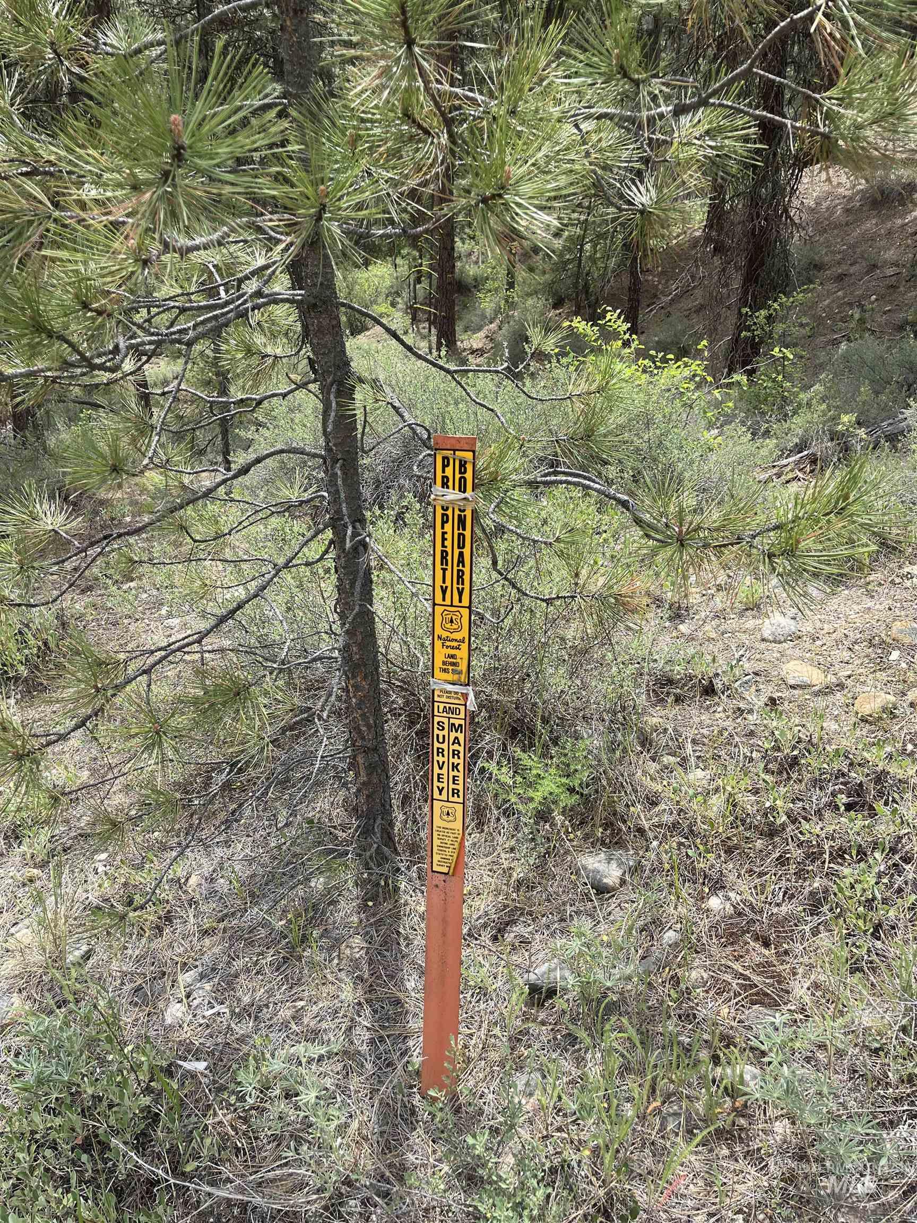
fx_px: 918
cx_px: 458
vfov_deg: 67.3
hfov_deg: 53.1
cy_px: 612
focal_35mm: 26
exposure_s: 1/1199
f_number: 1.6
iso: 50
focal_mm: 5.1
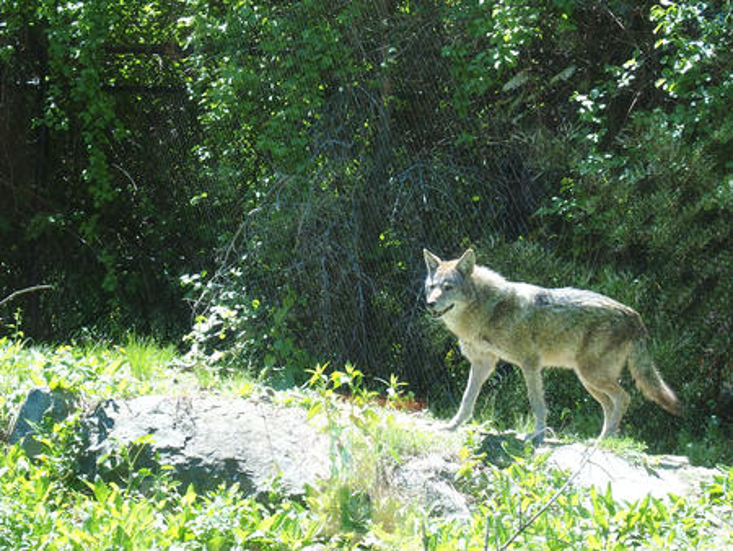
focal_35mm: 112
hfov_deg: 17.6
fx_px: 2373
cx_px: 366
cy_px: 276
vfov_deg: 13.2
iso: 100
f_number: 3.5
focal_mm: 24
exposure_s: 1/200
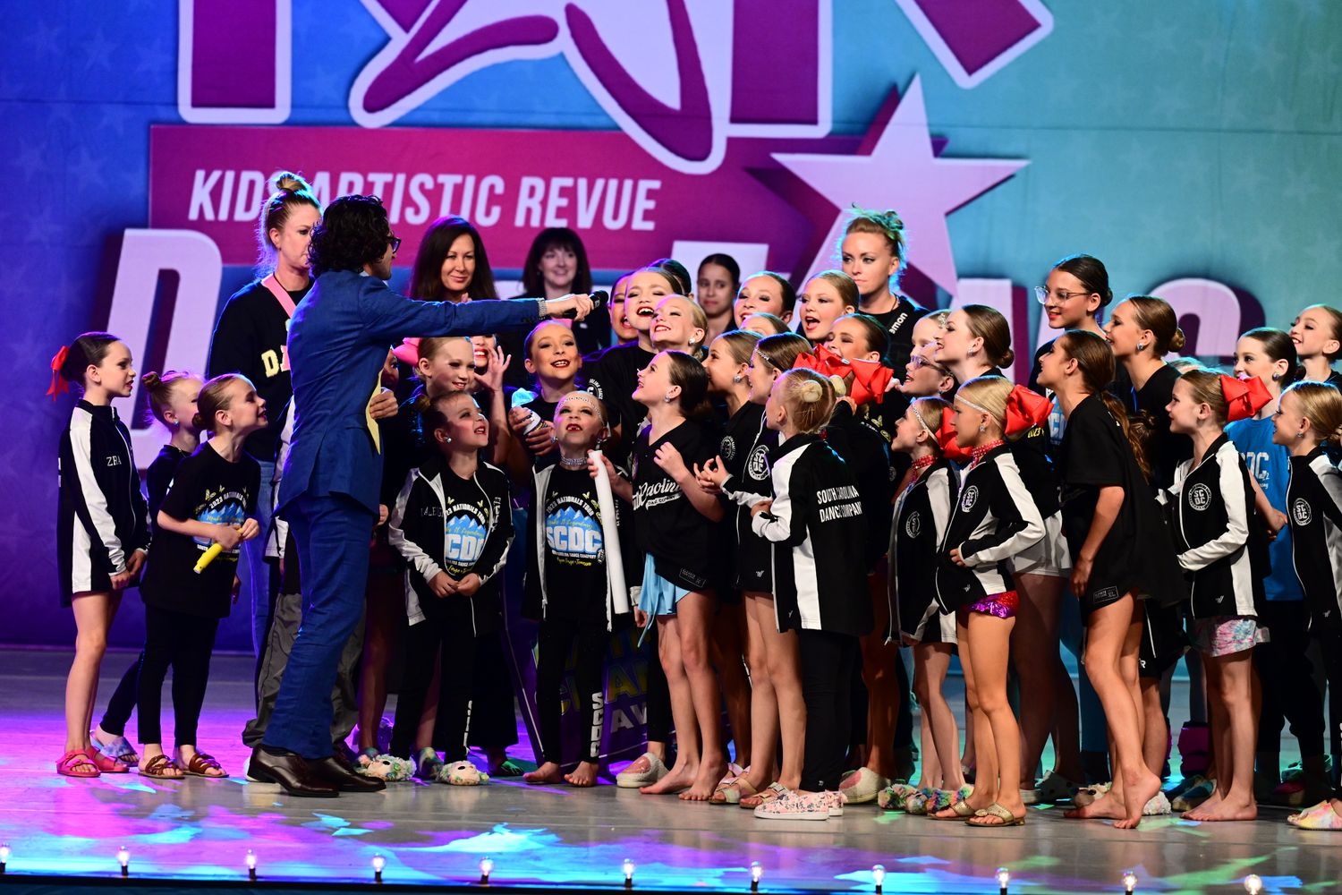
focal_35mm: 200
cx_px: 671
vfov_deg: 6.9
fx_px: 7455
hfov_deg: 10.3
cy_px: 448
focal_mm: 200
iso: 4000
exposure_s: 1/400
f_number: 4.5
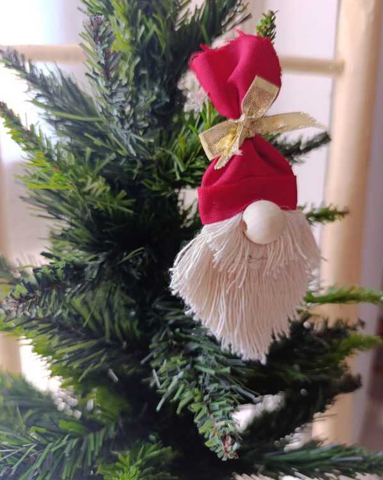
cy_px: 237
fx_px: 340
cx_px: 192
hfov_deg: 58.7
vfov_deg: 70.3
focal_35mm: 24
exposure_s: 1/100
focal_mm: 6.14
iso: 800
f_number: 1.6
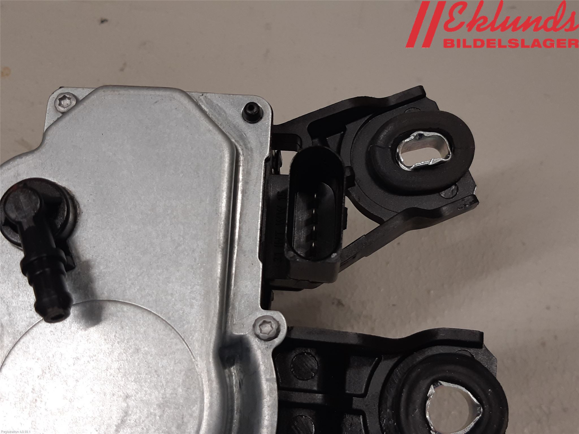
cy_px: 217
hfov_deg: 67.3
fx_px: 435
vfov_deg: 53.1
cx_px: 290
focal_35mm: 26
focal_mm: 3.93
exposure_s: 1/50
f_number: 1.7
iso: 50
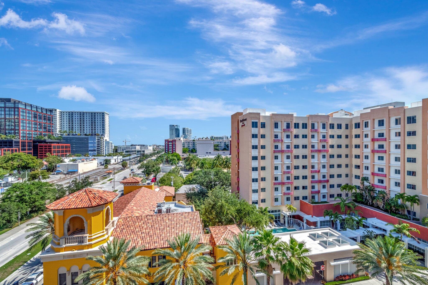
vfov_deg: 77.3
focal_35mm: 15
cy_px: 142
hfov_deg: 100.4
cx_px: 214
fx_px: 178
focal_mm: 10
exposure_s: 1/8000
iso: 640
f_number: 8
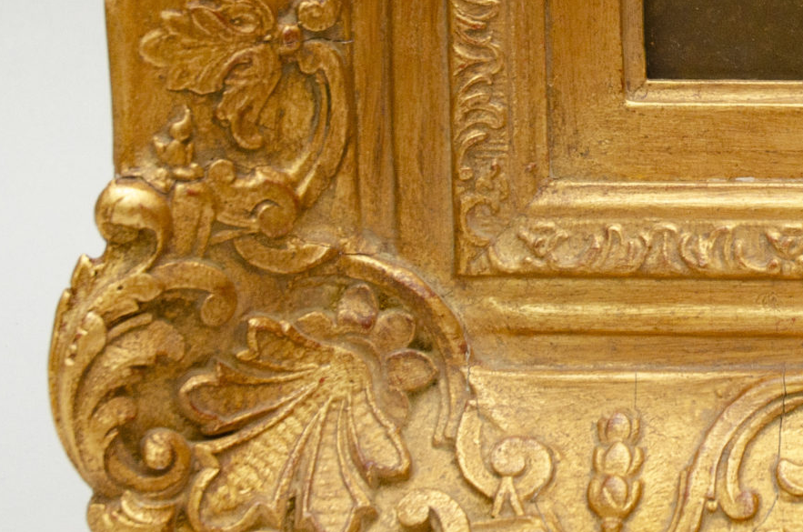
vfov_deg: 11.5
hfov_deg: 16.9
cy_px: 20
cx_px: 897
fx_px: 2615
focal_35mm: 117
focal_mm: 27
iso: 200
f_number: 8
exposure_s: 1/125
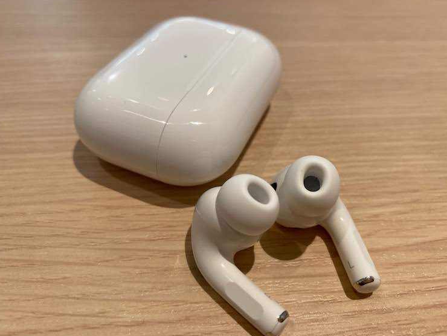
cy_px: 170
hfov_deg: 65.3
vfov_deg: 51.4
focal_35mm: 27
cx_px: 227
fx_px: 349
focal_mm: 4.25
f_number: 1.8
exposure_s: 1/100
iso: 125
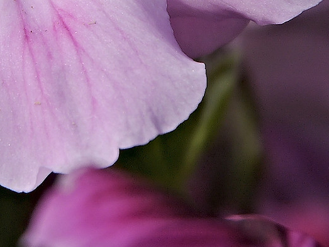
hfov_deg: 1.4
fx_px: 13087
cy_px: -136
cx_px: 66
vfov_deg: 1.1
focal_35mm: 1376
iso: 160
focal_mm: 150
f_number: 5.6
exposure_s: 1/500
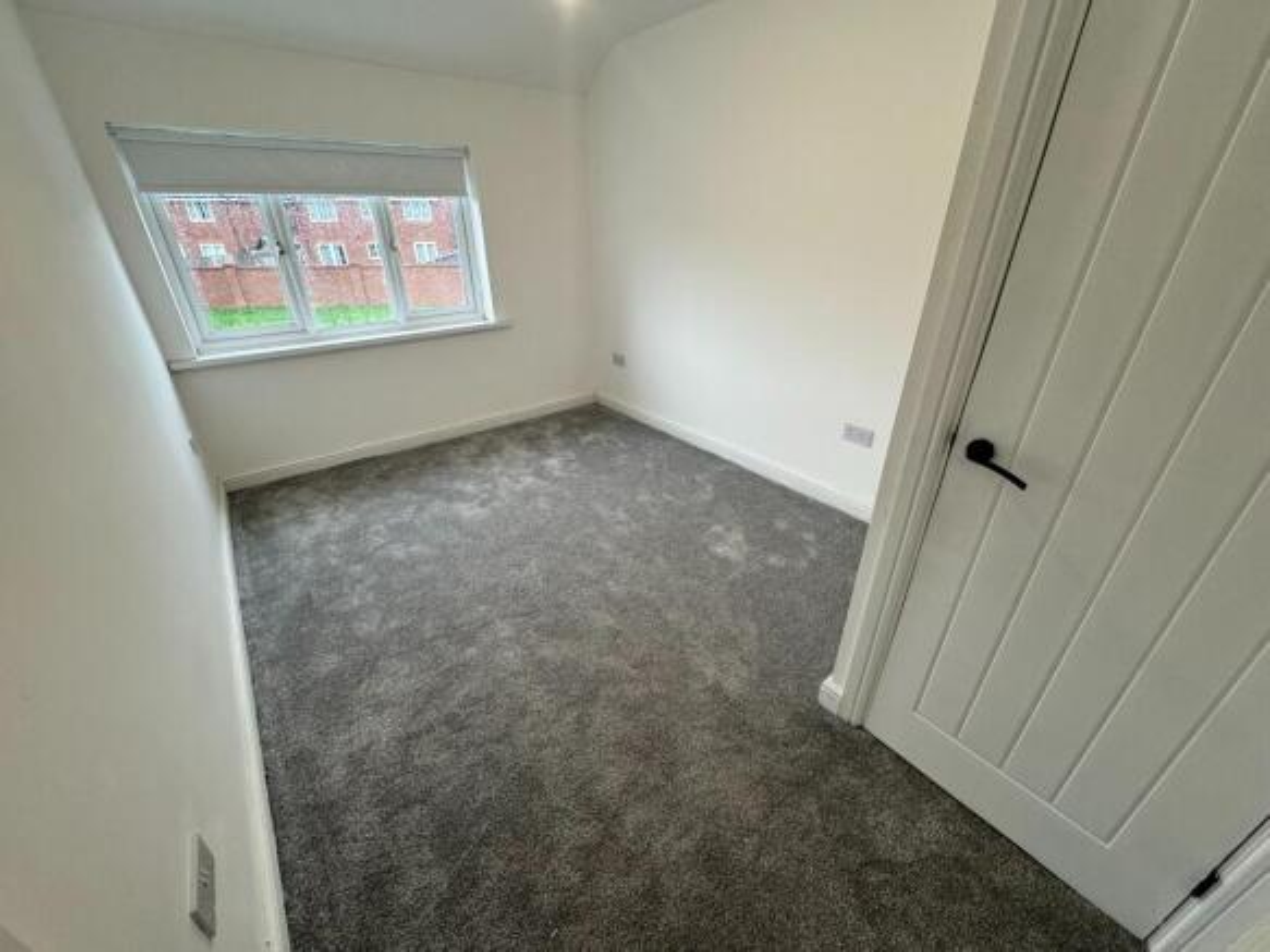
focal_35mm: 14
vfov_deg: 85.7
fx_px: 514
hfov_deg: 102.1
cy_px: 476
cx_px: 635
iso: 200
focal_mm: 2.22
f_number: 2.2
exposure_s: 1/100
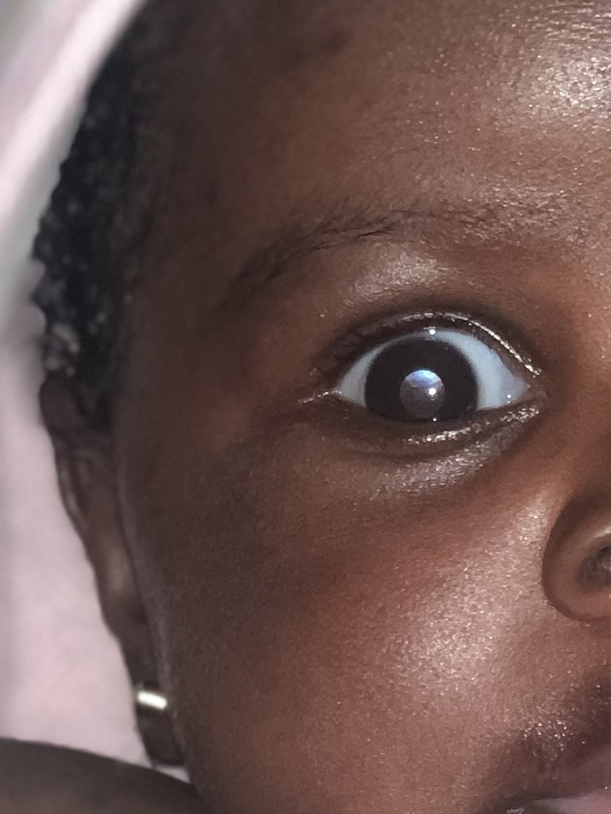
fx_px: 4469
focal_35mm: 190
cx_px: 578
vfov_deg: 10.3
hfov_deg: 7.8
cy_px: 938
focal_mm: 6
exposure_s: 1/32
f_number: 2.4
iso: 100
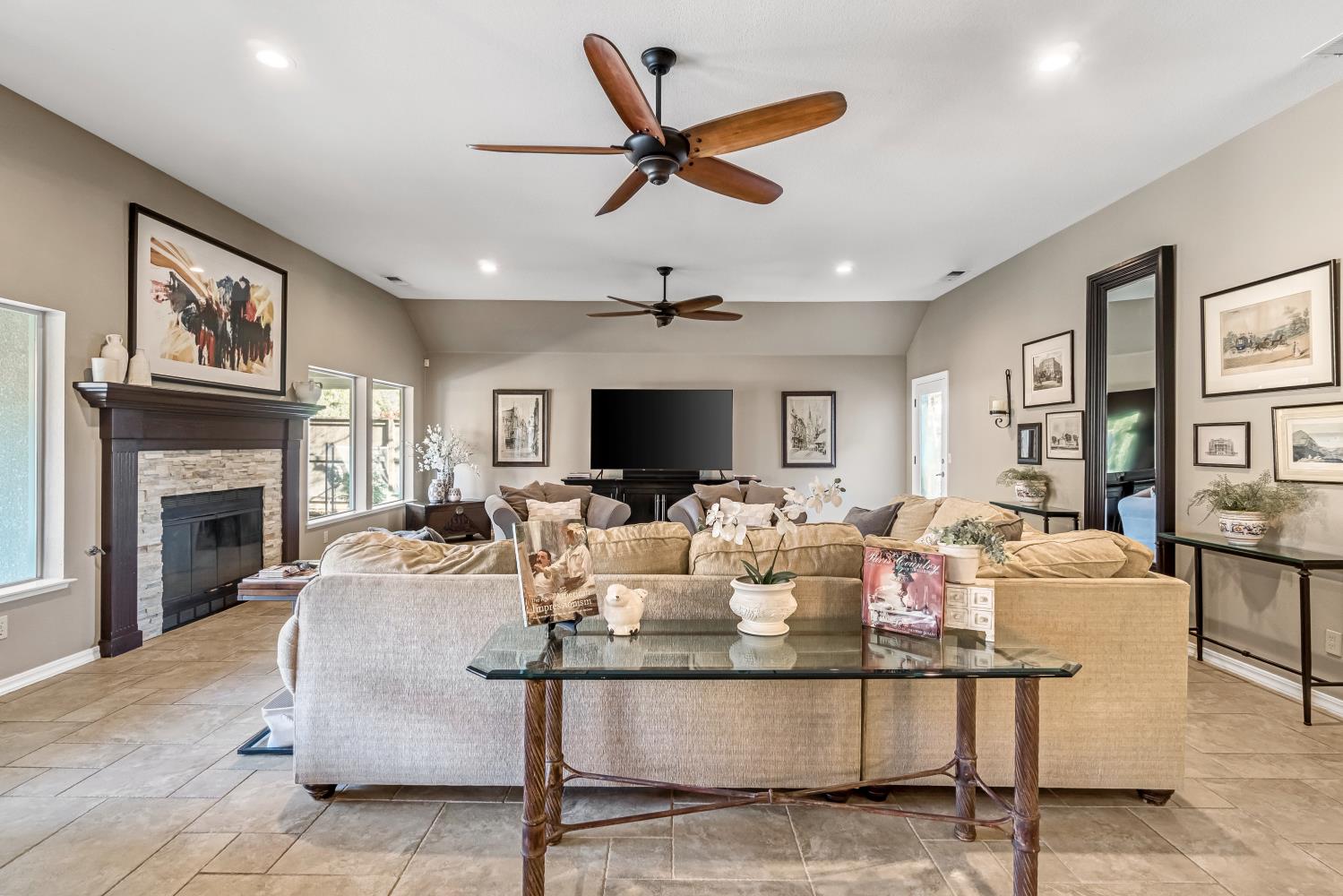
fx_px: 616
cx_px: 672
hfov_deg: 95.0
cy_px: 448
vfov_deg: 72.1
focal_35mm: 16
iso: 400
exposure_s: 1/4
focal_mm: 11
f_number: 8
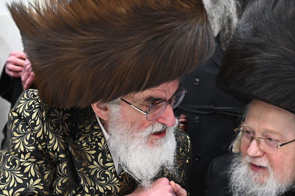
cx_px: 198
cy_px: 109
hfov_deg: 27.9
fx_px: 590
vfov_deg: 18.9
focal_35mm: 72
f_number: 4.5
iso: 2500
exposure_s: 1/200
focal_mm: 46
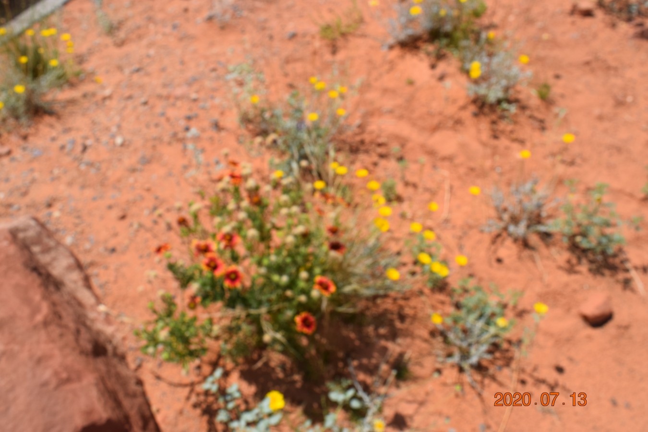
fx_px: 594
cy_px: 216
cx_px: 324
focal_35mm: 33
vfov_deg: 40.0
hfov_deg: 57.2
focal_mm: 22
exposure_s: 1/400
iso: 200
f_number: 10
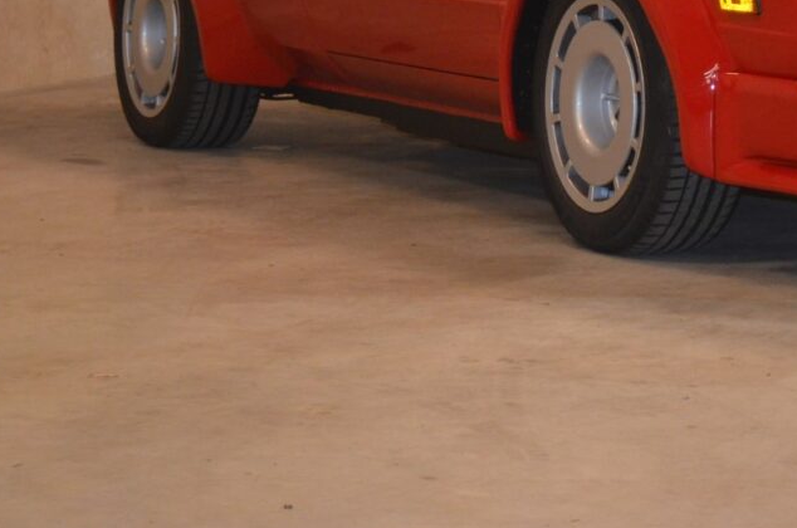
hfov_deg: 13.6
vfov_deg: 9.0
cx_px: 756
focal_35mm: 150
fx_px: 3314
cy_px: -18
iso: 1600
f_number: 5.3
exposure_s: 1/60
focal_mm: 48
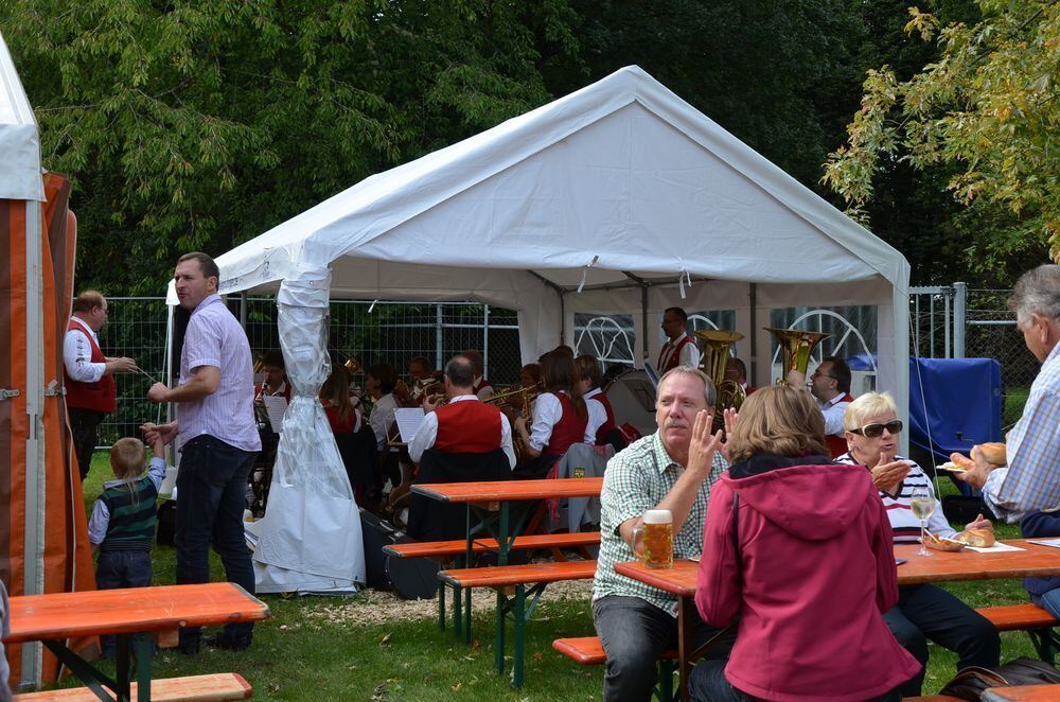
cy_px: 351
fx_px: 1410
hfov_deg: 41.2
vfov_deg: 27.9
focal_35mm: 48
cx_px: 530
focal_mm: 32
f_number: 6.3
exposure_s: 1/160
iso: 100
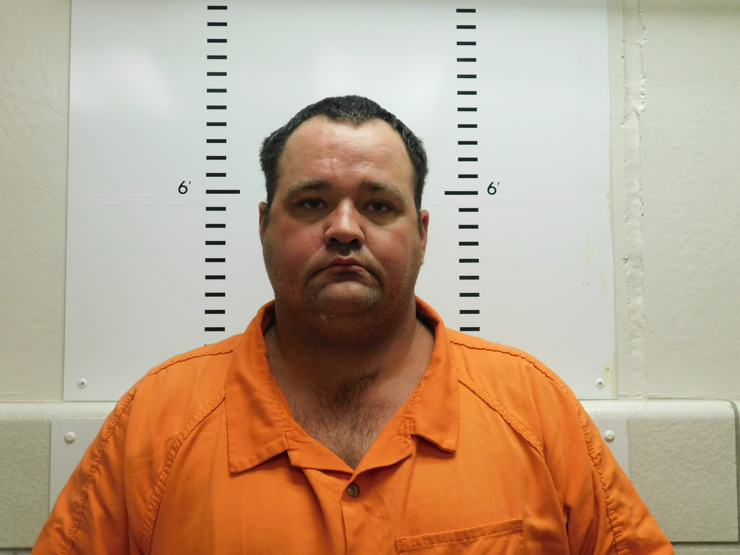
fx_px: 962
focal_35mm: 45
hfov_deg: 42.1
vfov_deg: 32.2
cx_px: 370
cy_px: 278
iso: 320
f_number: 3.7
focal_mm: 8
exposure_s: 1/30
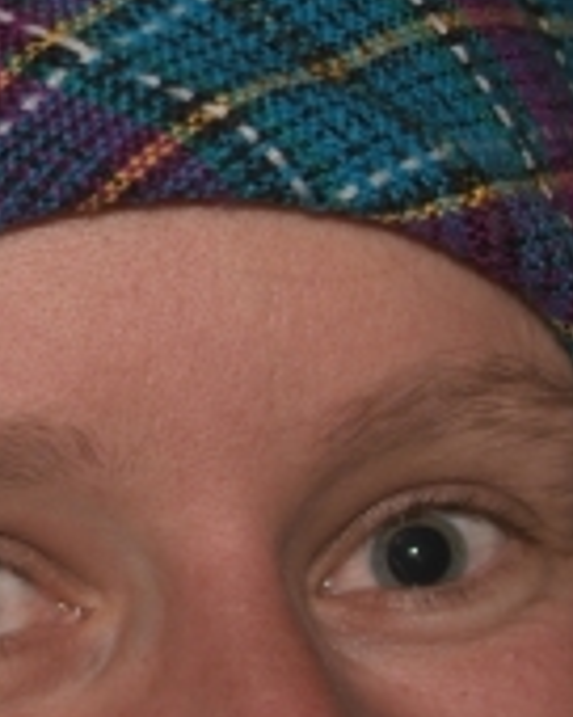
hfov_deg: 7.4
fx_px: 4409
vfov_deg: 9.3
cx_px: 29
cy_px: 618
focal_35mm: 208
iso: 100
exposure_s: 1/60
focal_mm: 31
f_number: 4.2
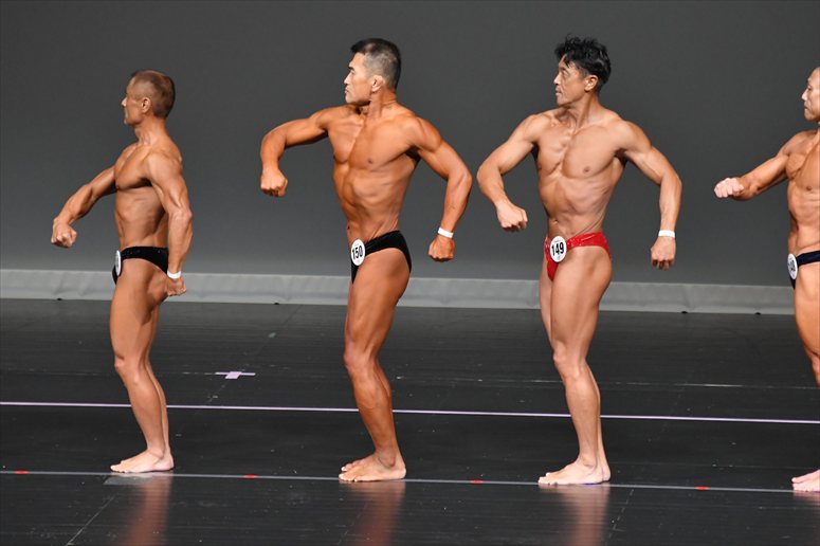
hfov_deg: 6.5
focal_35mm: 315
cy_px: 273
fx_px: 7172
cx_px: 410
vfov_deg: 4.4
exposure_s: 1/400
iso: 4000
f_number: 5.6
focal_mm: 210
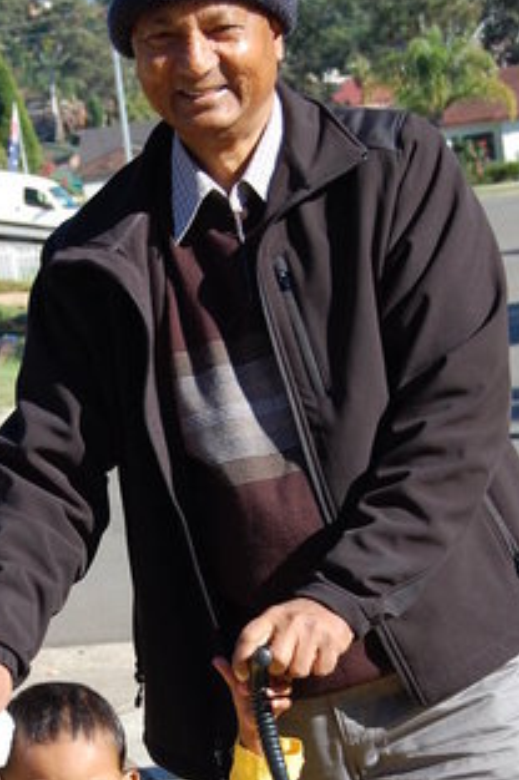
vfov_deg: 15.8
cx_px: 140
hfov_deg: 10.6
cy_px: 665
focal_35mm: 129
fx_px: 2796
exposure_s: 1/250
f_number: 8
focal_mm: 42
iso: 200
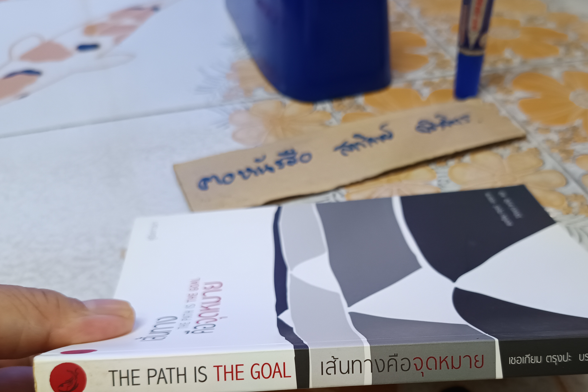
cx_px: 356
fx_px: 572
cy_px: 295
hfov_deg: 54.0
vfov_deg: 36.9
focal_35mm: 35
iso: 1231
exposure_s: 1/50
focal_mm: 5.31
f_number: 1.7
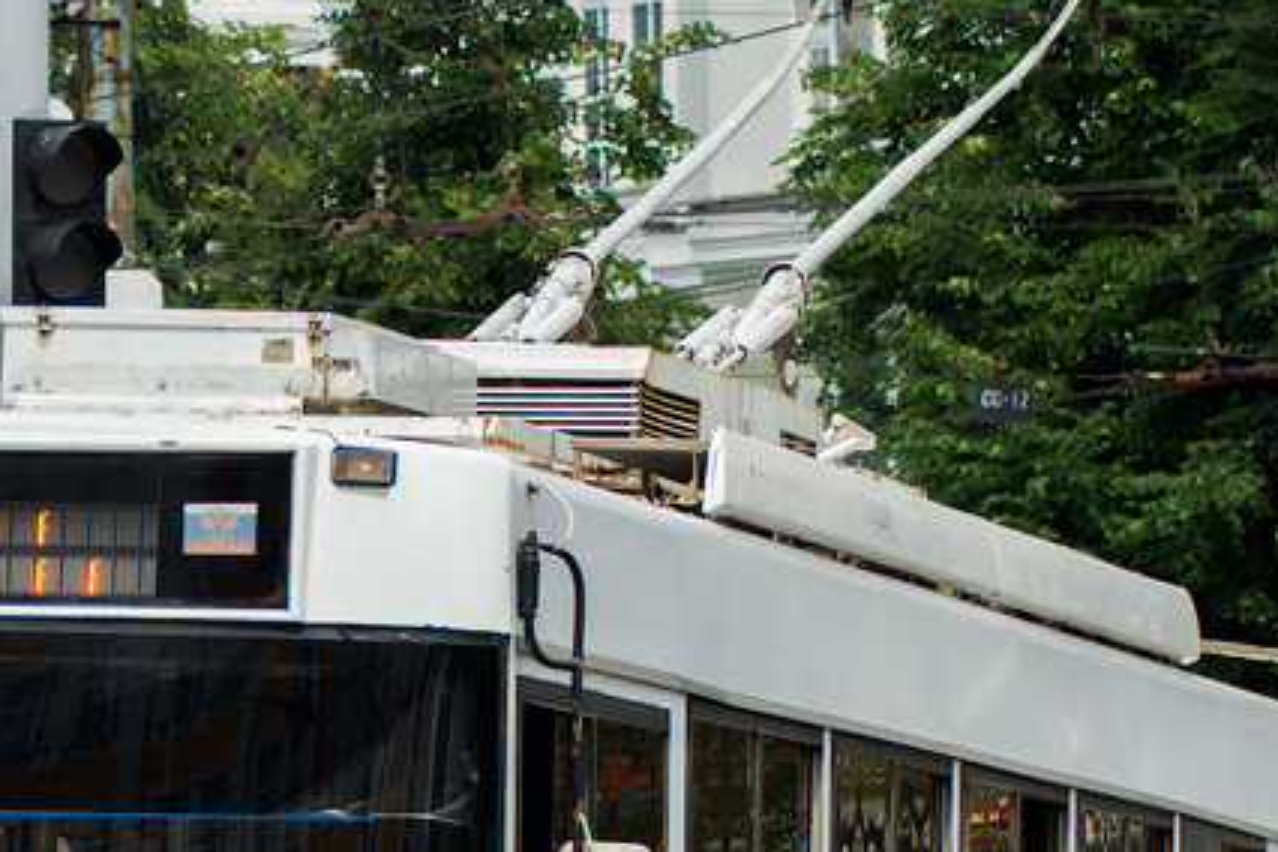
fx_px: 10507
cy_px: 885
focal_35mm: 296
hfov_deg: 6.9
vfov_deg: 4.6
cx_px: 165
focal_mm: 70
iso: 200
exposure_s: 1/800
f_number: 6.3
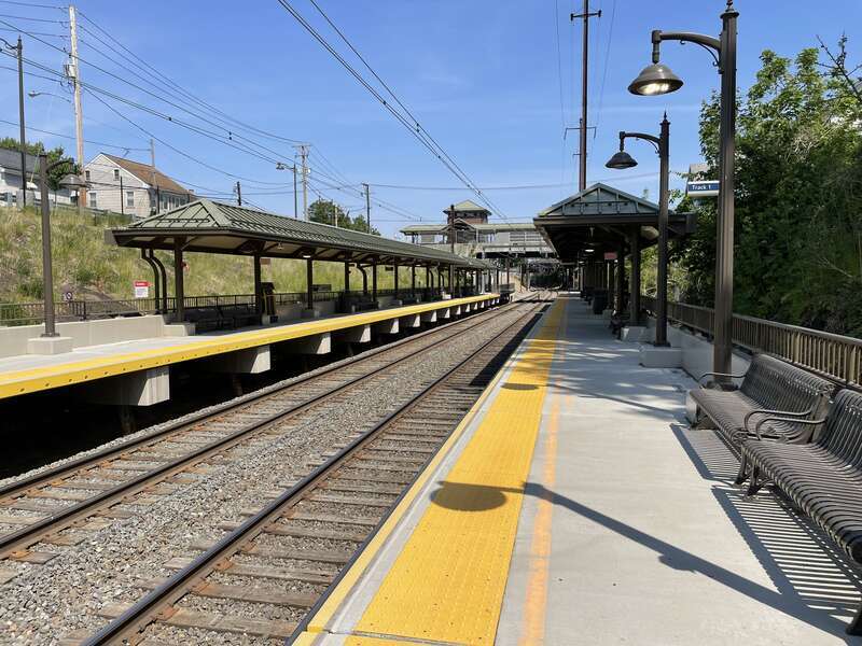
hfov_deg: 67.3
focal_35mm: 26
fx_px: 647
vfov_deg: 53.1
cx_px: 431
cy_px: 323
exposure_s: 1/4132
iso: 32
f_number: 1.6
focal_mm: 4.2
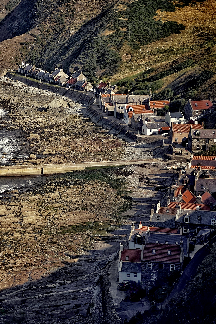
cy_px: 162
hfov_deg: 12.7
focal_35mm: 107
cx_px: 41
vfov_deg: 19.1
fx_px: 963
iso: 32
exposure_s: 1/1488
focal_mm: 9
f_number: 2.8
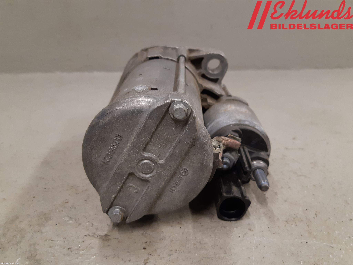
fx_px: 265
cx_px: 176
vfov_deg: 53.1
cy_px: 132
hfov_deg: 67.3
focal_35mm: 26
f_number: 1.7
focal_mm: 3.93
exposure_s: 1/50
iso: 200
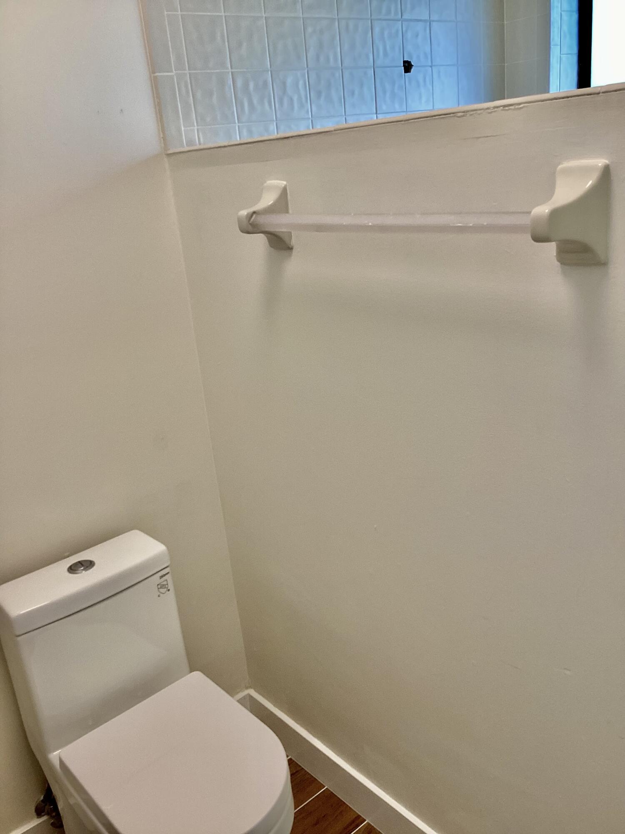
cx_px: 312
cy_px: 417
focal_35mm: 31
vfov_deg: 58.4
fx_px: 746
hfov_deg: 45.4
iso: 50
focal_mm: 3.3
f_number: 2.4
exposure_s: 1/50
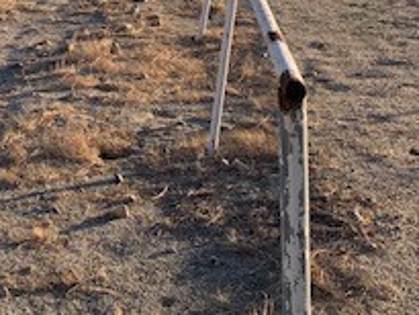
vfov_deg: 17.1
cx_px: 94
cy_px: -98
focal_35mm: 81
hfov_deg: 23.8
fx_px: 981
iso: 25
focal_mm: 4.25
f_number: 1.8
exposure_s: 1/1387
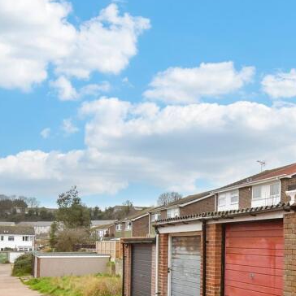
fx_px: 416
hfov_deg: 37.5
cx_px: 246
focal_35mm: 43
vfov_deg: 37.6
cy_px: 242
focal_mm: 12
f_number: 8
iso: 400
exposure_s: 1/40
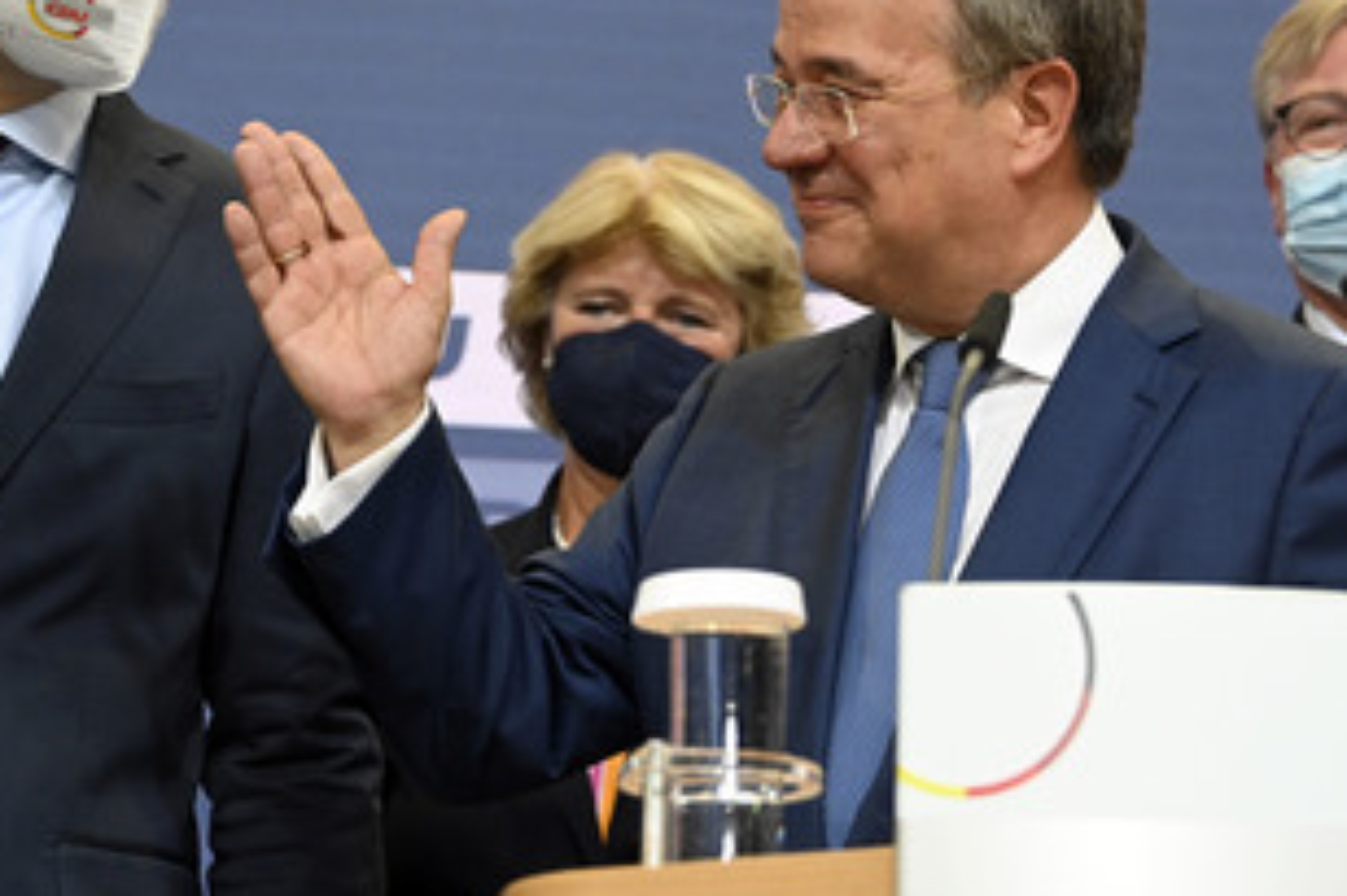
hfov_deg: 12.5
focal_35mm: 164
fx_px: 6133
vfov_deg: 8.4
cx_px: 781
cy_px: 280
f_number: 5.6
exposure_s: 1/400
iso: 4000
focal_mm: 112
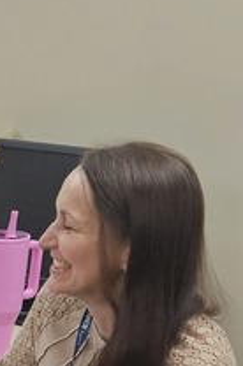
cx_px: -319
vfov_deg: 15.7
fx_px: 1199
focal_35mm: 118
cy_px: 579
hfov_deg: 10.2
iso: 250
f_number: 1.8
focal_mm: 5.4
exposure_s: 1/120
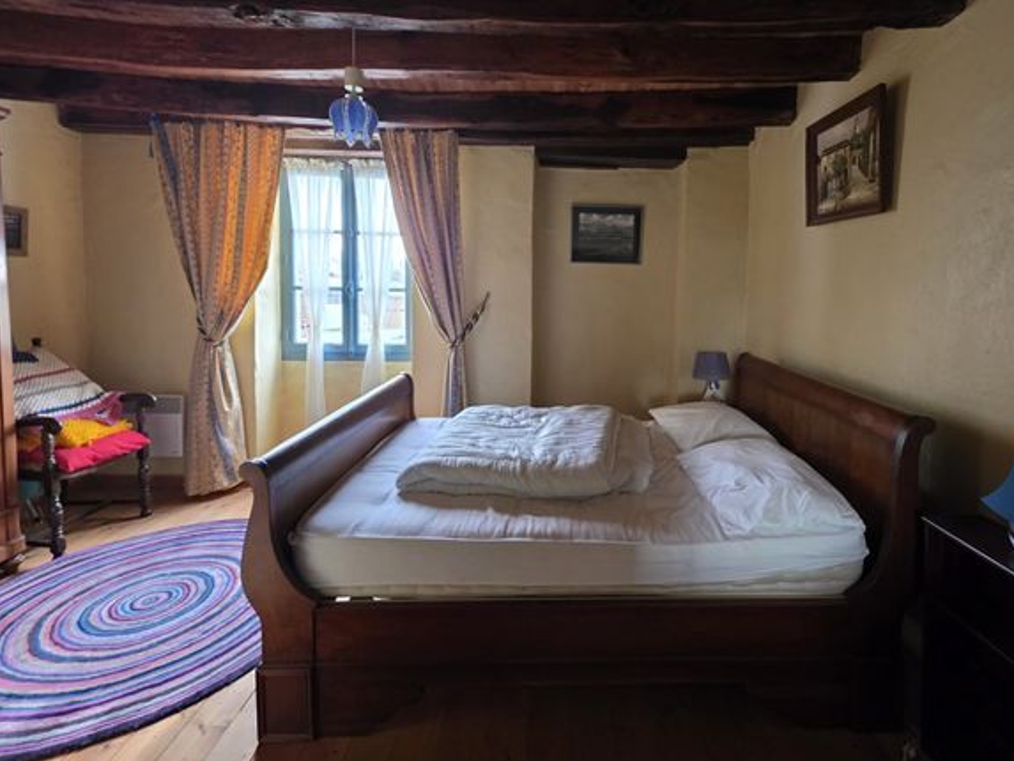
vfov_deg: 77.7
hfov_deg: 93.9
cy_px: 327
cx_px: 580
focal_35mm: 16
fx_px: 469
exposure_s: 1/60
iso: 640
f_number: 1.9
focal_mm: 2.2
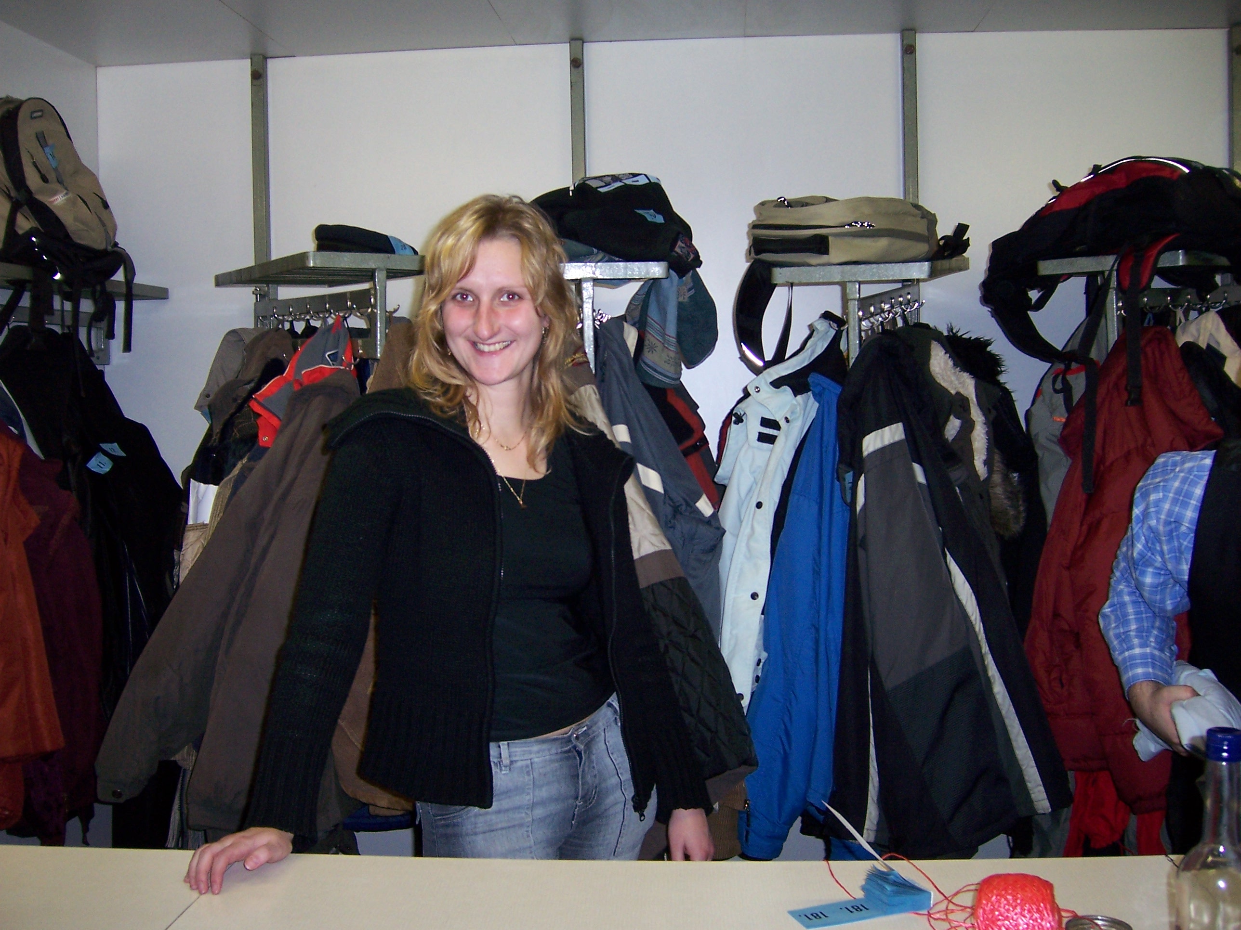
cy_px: 465
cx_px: 620
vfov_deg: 39.7
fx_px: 1291
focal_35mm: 36
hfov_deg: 51.4
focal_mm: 6.2
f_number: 2.8
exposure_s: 1/60
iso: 125
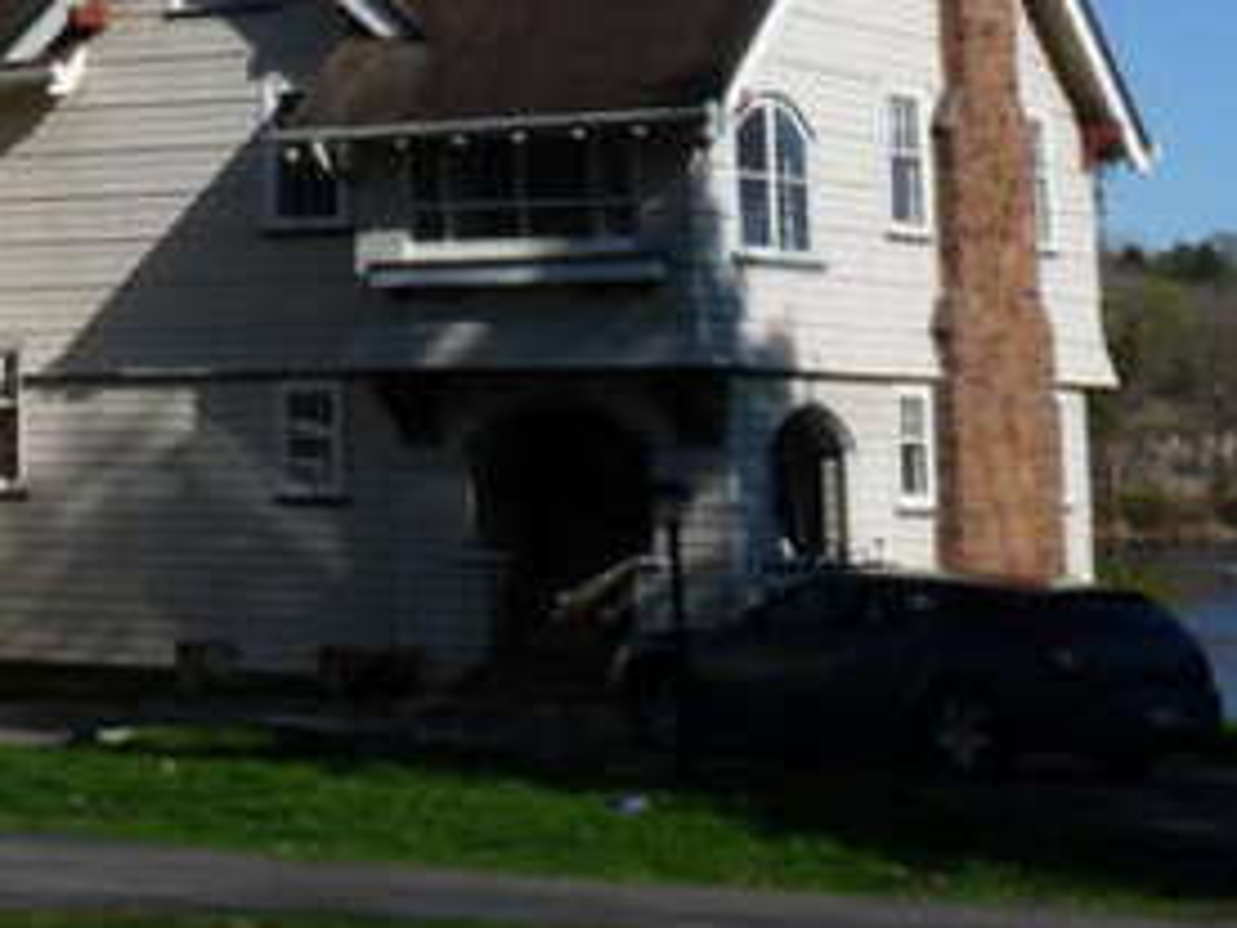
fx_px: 4038
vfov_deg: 12.7
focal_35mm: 113
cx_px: -220
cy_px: -233
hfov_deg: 16.7
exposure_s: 1/400
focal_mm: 6.9
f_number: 8
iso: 100
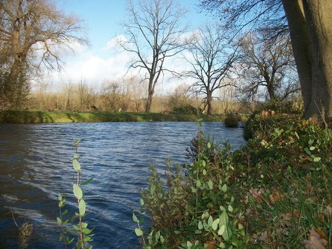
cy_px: 124
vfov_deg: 44.2
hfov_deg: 56.8
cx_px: 166
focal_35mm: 32
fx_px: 307
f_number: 2.9
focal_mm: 5.7
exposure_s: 1/640
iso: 80
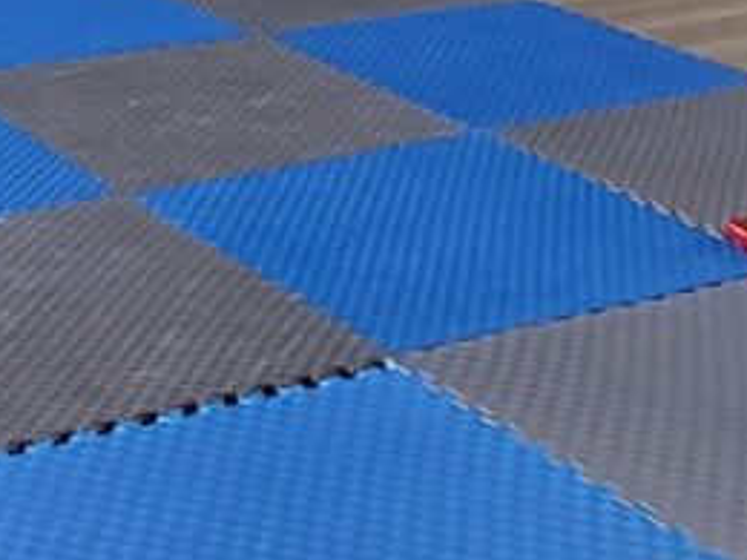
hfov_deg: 20.3
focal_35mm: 96
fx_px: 2072
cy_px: -213
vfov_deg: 14.6
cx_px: 215
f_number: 2.2
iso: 160
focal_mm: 1.74
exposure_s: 1/50
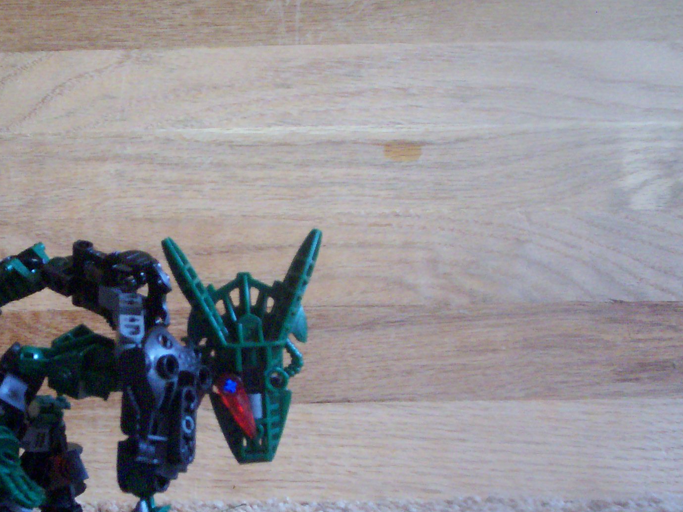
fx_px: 1184
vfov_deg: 24.4
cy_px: 308
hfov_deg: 31.6
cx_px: 174
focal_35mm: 60
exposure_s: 1/8
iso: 313
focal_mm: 5.9
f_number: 4.5
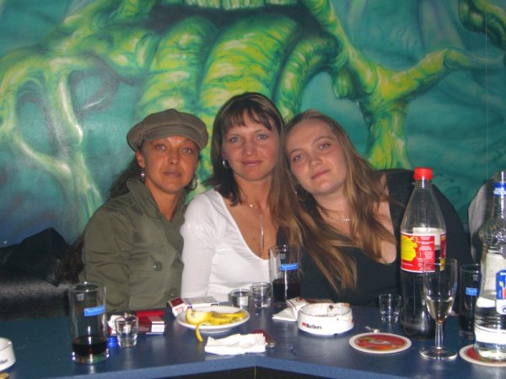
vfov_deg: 31.5
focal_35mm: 46
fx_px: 672
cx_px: 253
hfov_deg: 41.2
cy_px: 190
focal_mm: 9.5
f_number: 3.1
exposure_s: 1/60
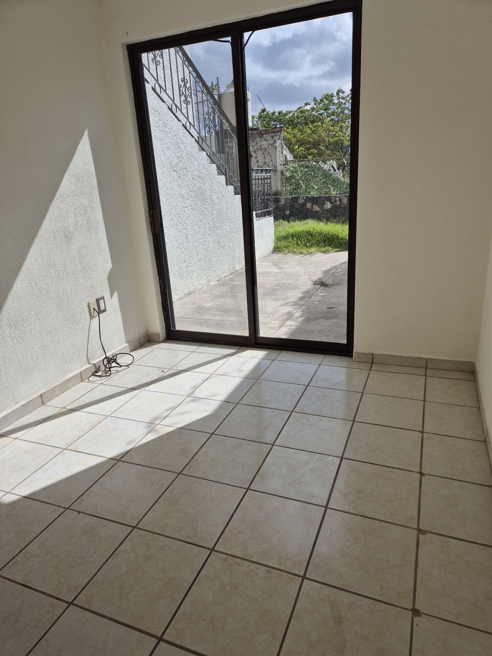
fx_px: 436
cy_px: 328
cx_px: 246
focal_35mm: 23
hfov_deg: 58.9
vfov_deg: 73.9
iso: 25
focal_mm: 5.4
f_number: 1.8
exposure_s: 1/2536
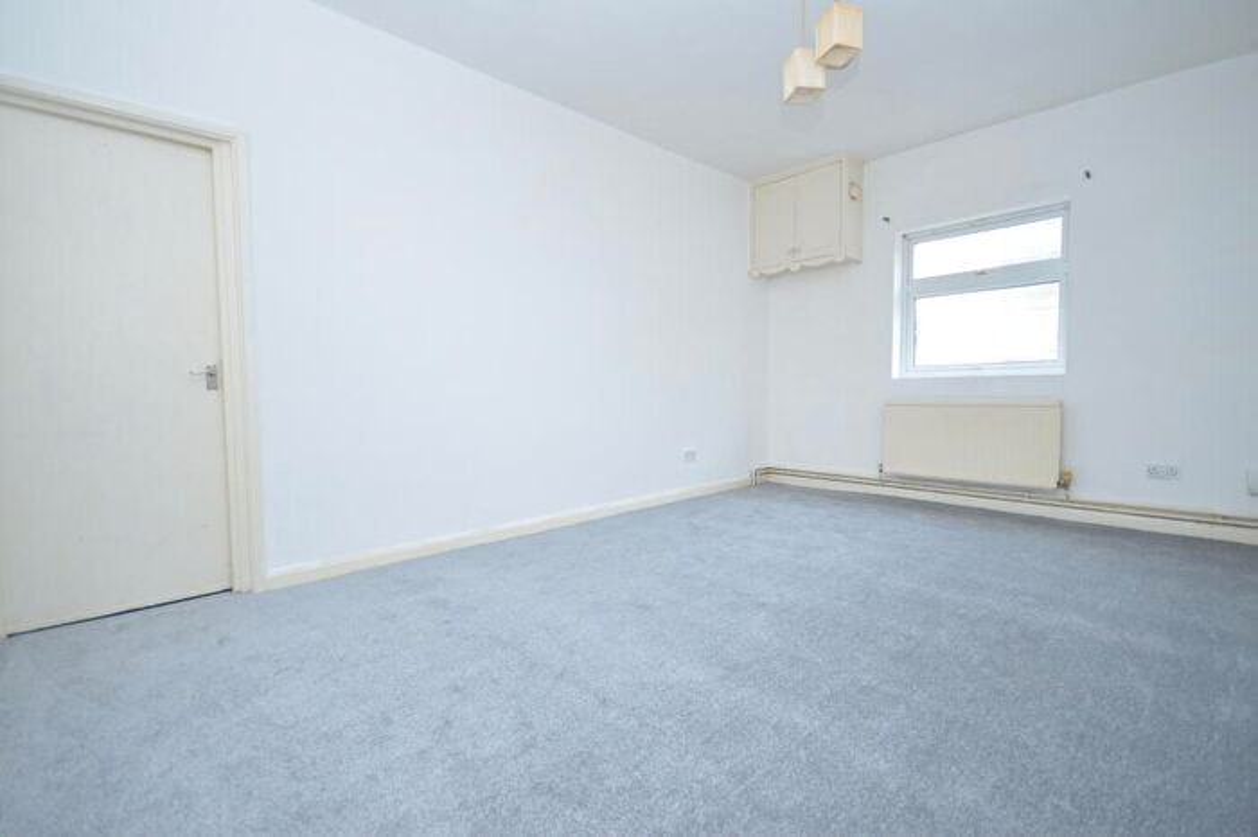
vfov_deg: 77.3
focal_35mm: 15
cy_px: 418
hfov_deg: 100.4
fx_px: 524
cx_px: 629
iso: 400
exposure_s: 1/60
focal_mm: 10
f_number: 4
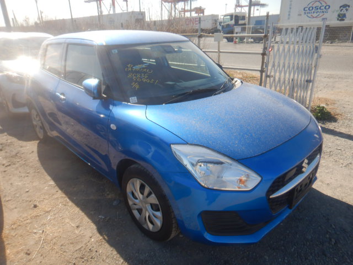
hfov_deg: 71.6
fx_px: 245
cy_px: 132
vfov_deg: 56.8
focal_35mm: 24
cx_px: 176
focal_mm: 4.3
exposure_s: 1/320
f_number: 2.8
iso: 125
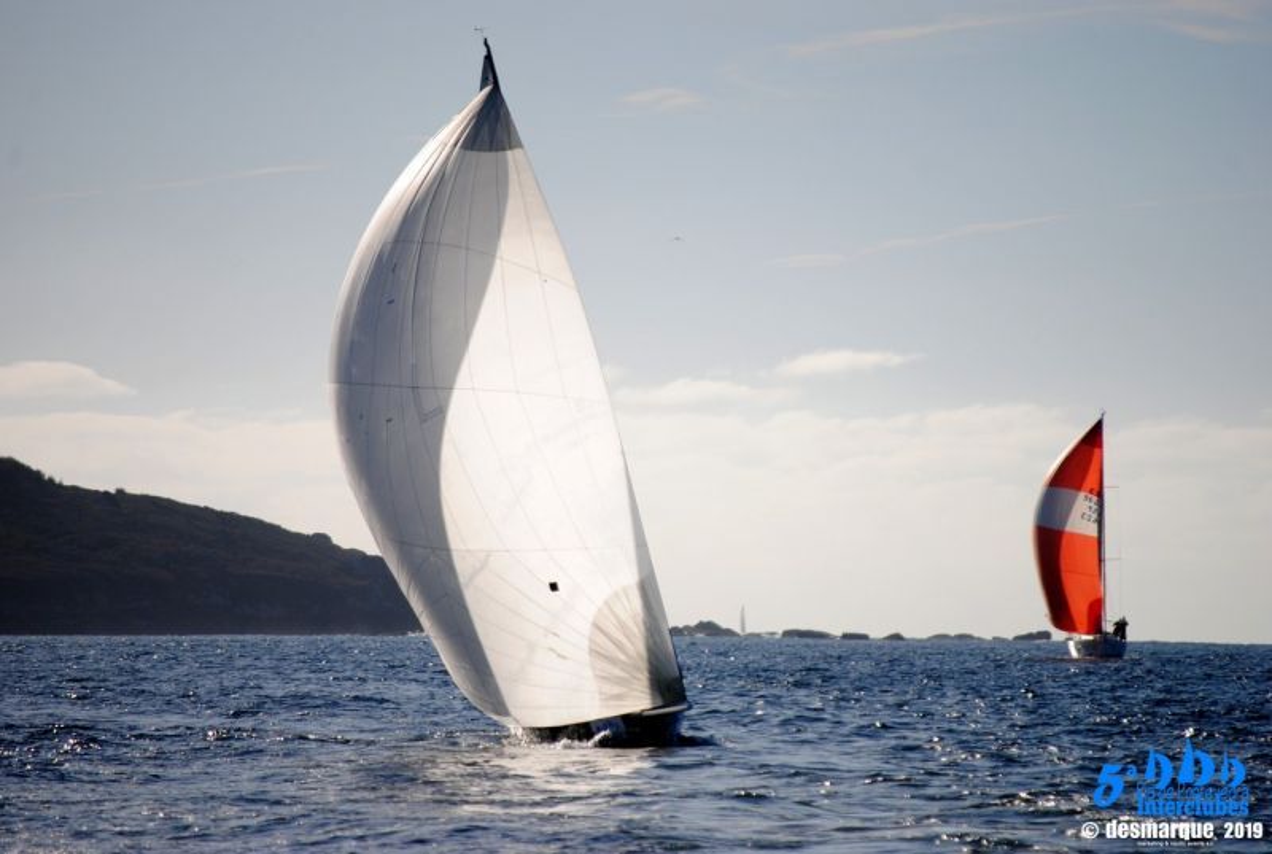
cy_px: 427
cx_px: 636
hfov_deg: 7.6
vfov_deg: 5.1
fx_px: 9559
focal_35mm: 270
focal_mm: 180
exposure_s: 1/2000
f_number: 5.6
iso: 160
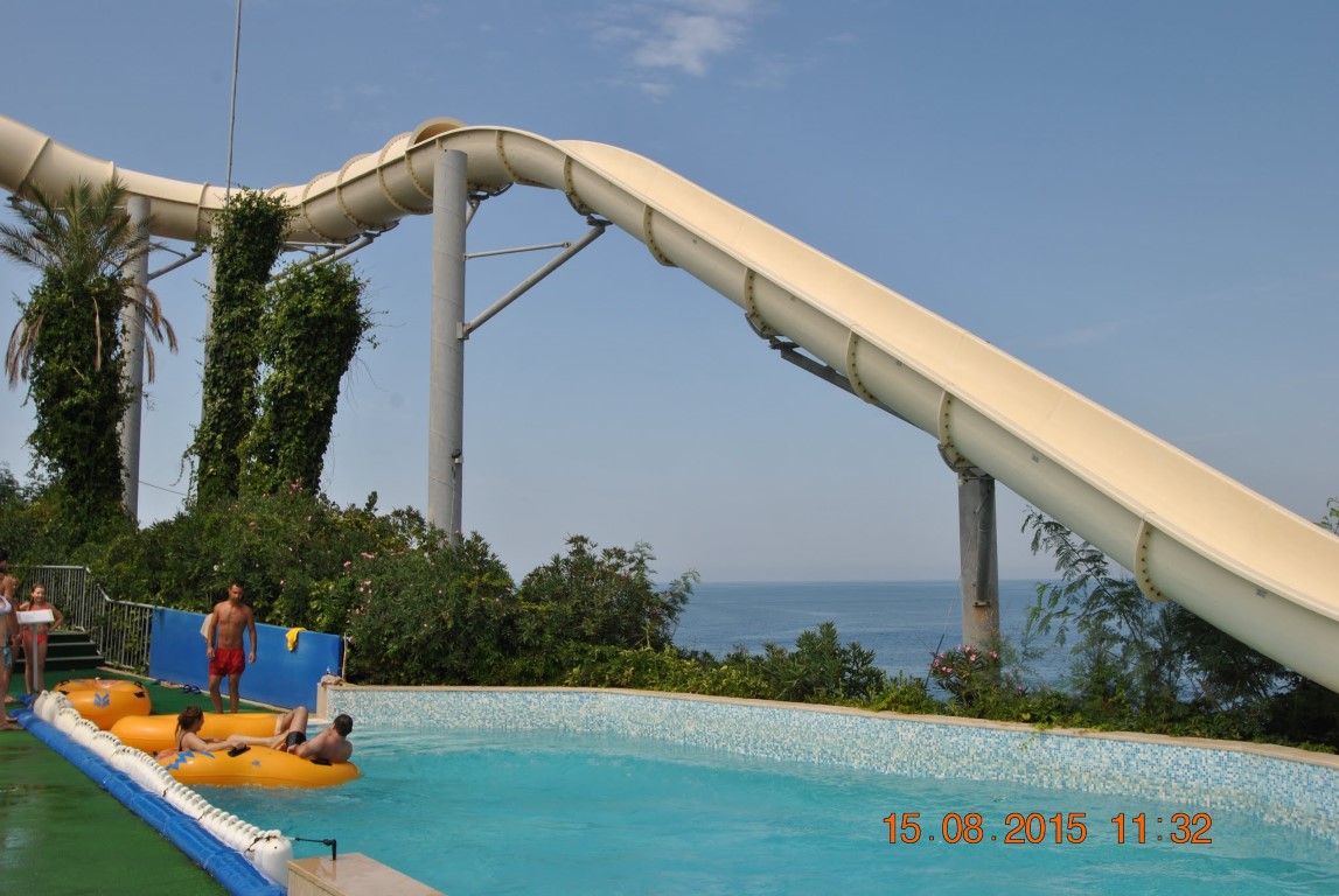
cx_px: 670
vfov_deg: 37.0
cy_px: 448
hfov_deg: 53.1
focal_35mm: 36
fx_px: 1341
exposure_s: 1/250
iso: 100
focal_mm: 24
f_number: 8
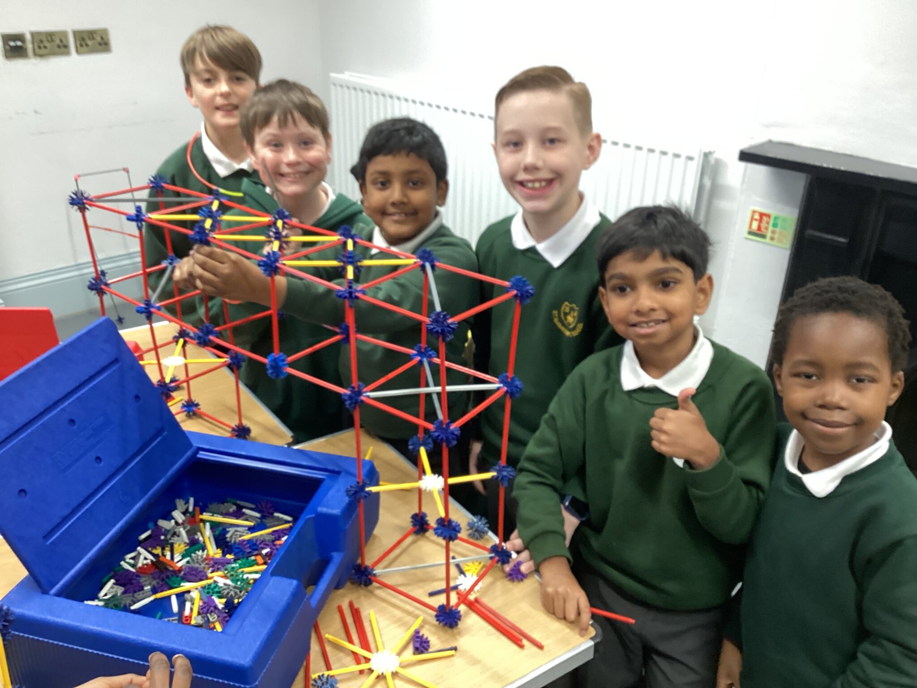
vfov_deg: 45.4
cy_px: 344
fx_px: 821
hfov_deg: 58.4
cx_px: 458
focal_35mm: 31
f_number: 2.4
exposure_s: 1/25
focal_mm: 3.3
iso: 400
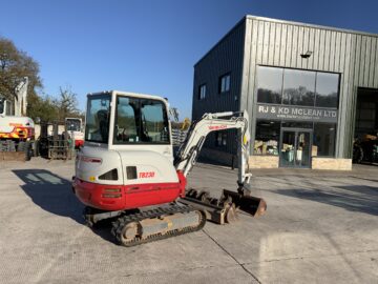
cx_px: 189
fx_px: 317
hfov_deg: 61.7
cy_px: 142
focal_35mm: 29
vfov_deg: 48.2
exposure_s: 1/2667
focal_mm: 3
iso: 16
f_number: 1.8
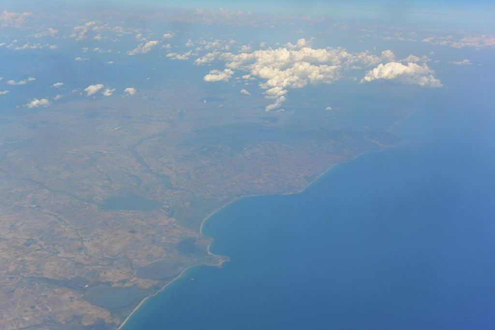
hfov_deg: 46.4
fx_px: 578
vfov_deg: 31.9
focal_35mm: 42
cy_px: 165
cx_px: 248
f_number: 5
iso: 160
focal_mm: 15.7
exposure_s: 1/800
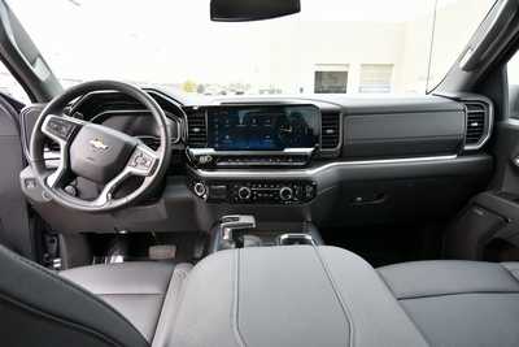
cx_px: 260
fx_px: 303
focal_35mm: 21
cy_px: 174
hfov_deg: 81.2
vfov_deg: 59.5
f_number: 5
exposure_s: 1/250
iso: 640
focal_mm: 14
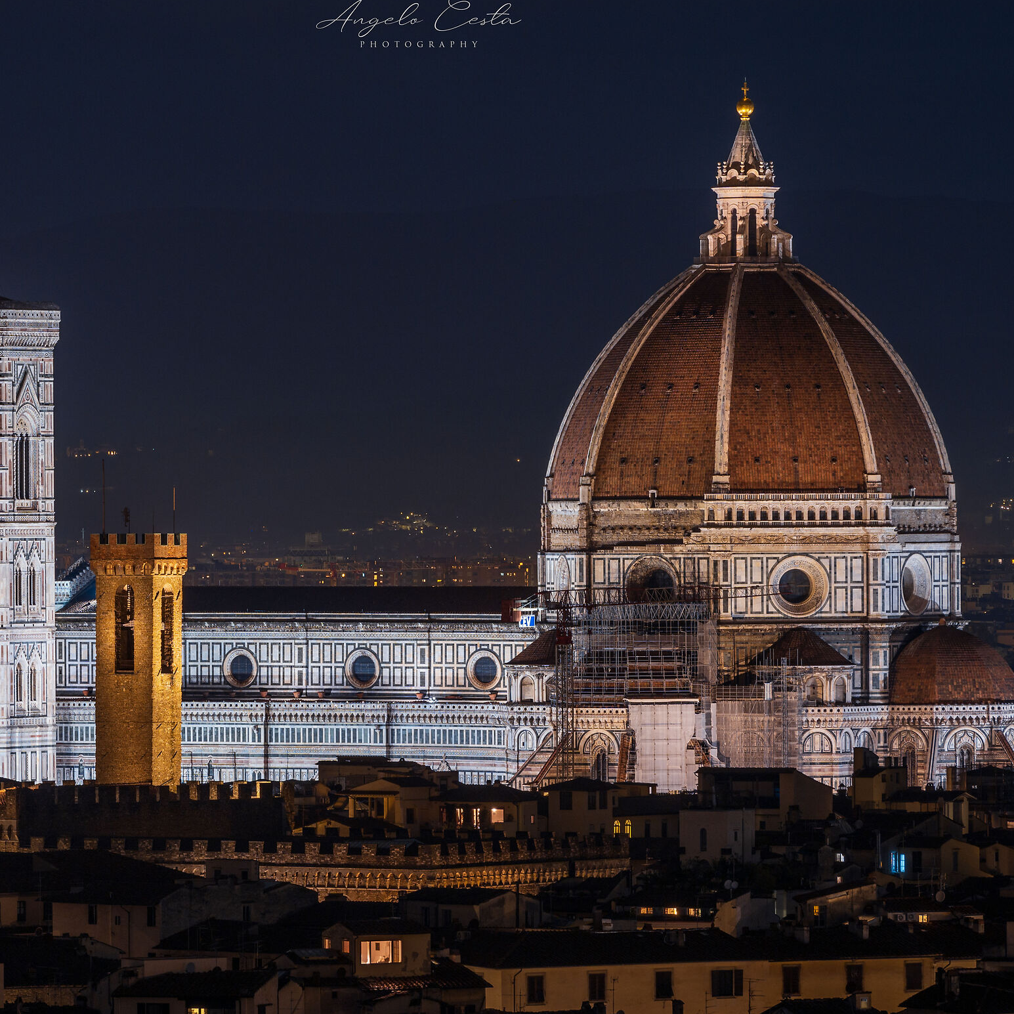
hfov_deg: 6.6
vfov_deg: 6.6
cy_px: 500
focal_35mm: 264
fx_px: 8749
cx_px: 420
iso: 100
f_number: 13
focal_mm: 200
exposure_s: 13
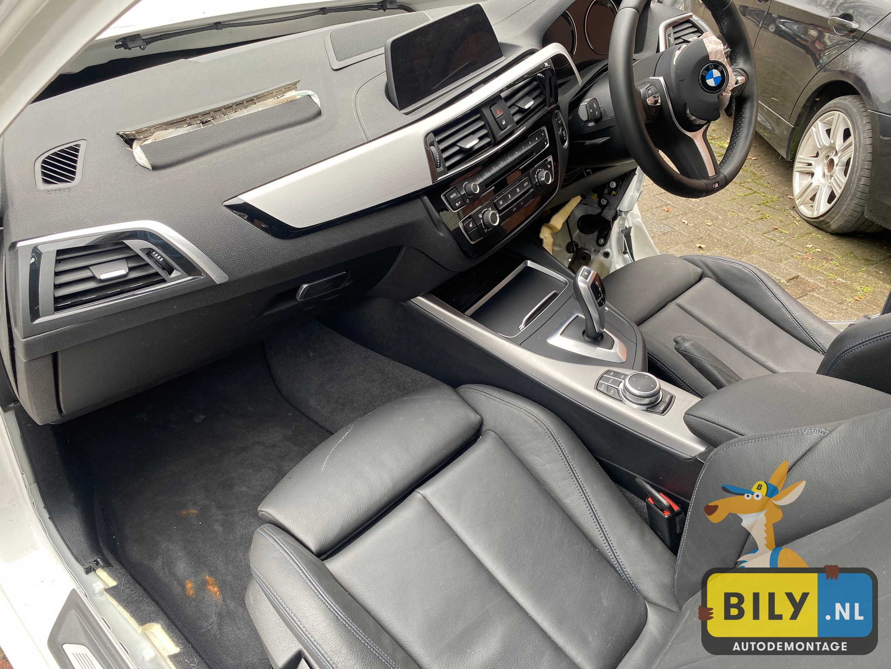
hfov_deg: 67.3
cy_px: 334
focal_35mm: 26
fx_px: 669
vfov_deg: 53.1
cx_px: 446
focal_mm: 4.25
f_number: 1.8
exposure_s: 1/122
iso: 64
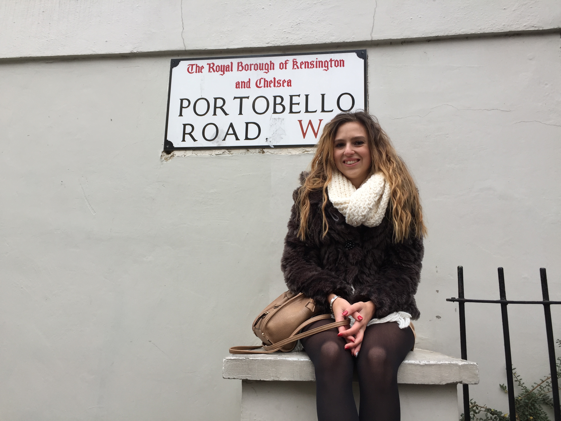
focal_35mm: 29
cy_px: 210
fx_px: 470
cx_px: 280
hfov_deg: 61.7
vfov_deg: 48.2
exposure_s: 1/111
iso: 32
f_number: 2.2
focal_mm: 4.15
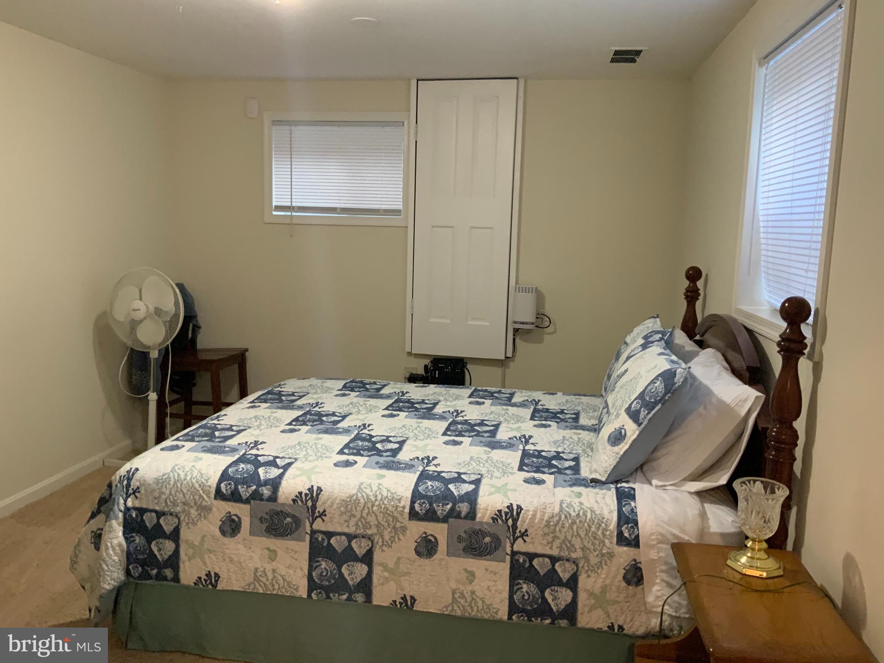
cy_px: 332
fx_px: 741
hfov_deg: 61.7
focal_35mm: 29
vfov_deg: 48.2
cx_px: 442
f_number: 1.8
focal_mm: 3
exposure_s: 1/60
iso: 250
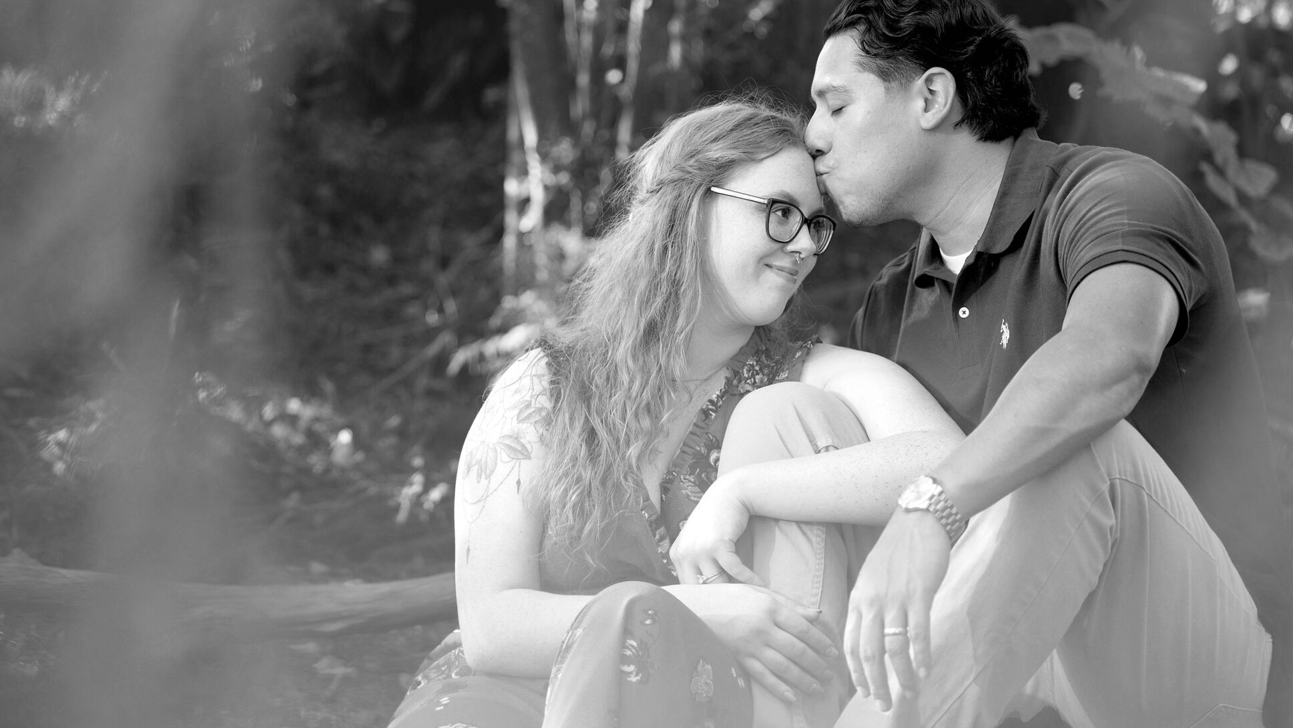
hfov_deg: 21.1
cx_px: 694
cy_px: 414
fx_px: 3463
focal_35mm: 101
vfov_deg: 12.0
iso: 200
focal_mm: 73
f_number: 2.8
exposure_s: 1/160
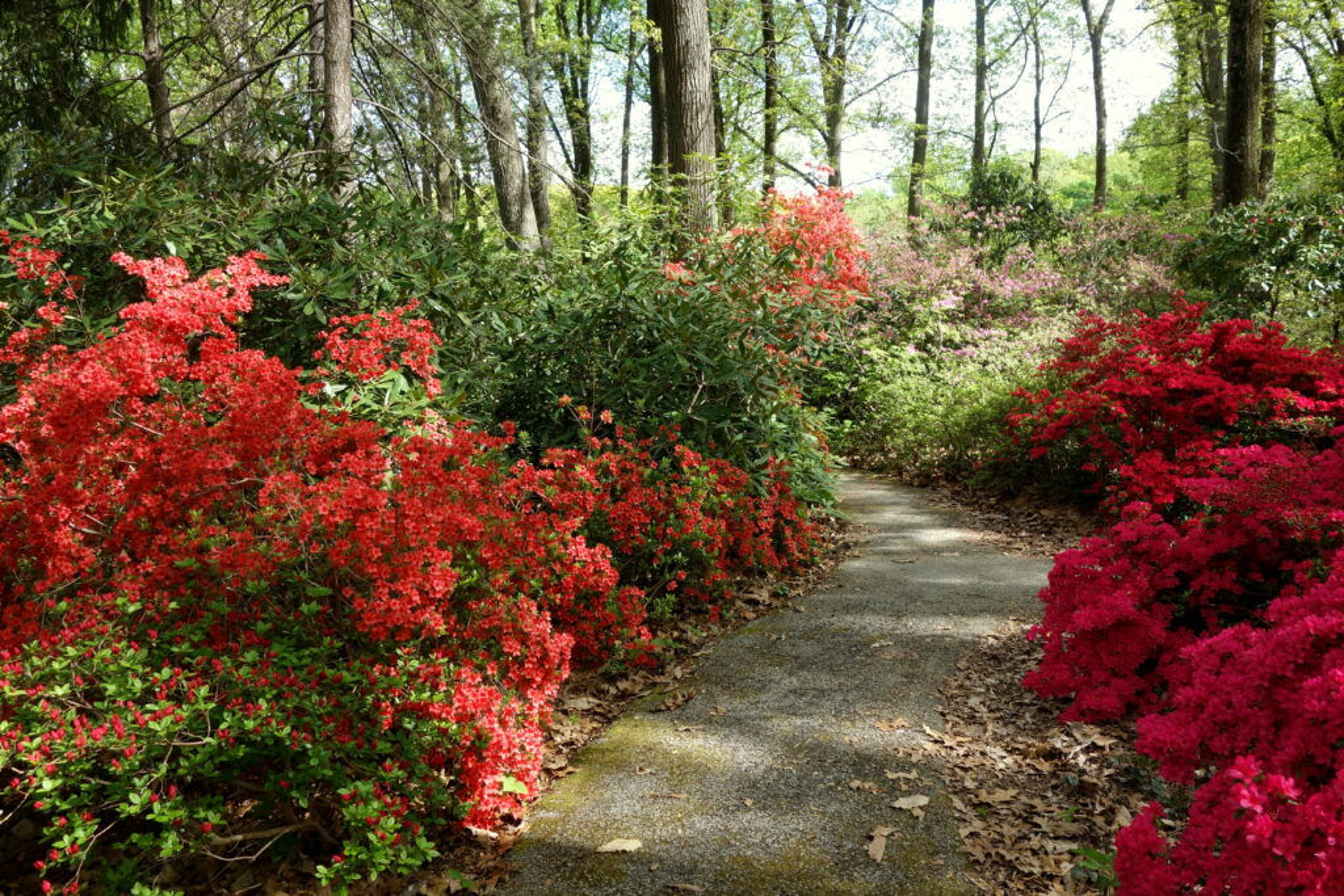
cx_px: 672
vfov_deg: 46.4
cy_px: 448
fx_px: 1045
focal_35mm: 28
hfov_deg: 65.5
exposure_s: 1/100
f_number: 5
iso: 125
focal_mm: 10.4
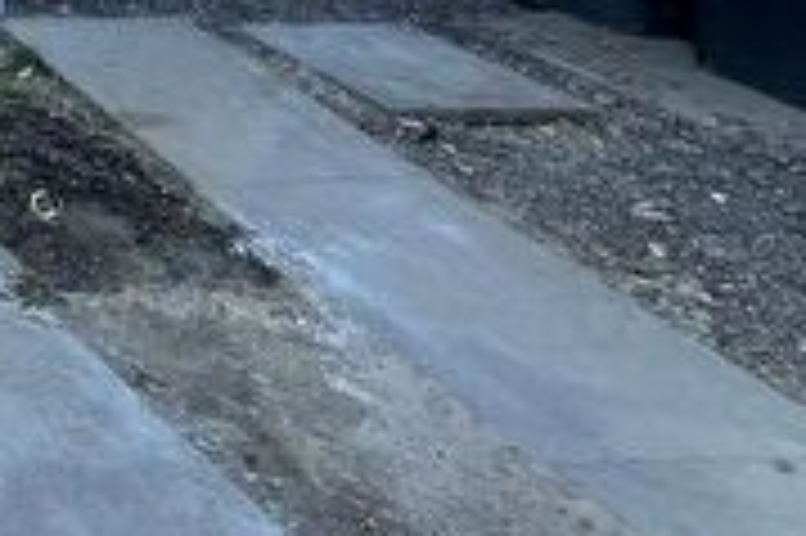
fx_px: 1185
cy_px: -543
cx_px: -734
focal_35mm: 53
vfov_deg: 17.7
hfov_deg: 20.6
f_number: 1.8
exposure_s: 1/363
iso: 32
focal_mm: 1.57
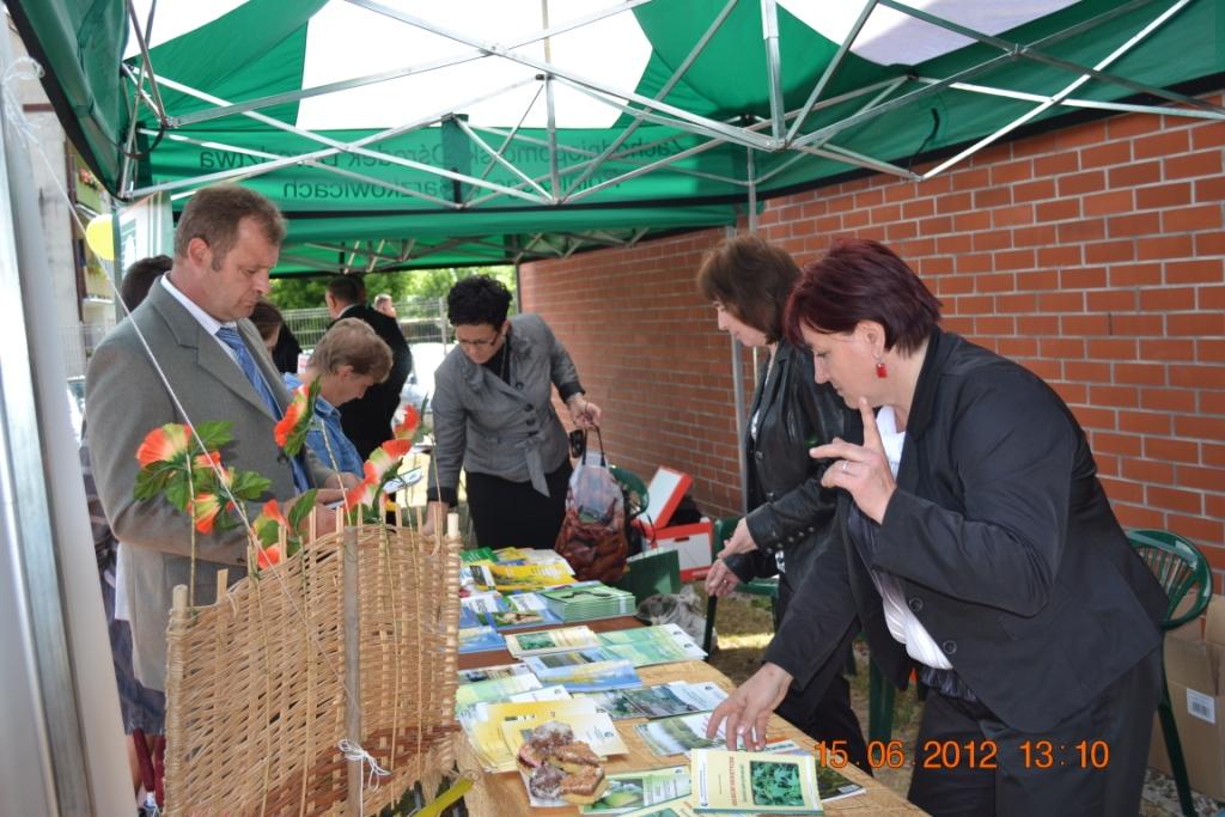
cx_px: 612
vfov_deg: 36.9
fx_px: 1225
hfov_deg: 53.1
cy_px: 408
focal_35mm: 36
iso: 100
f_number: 4.5
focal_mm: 24
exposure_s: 1/200
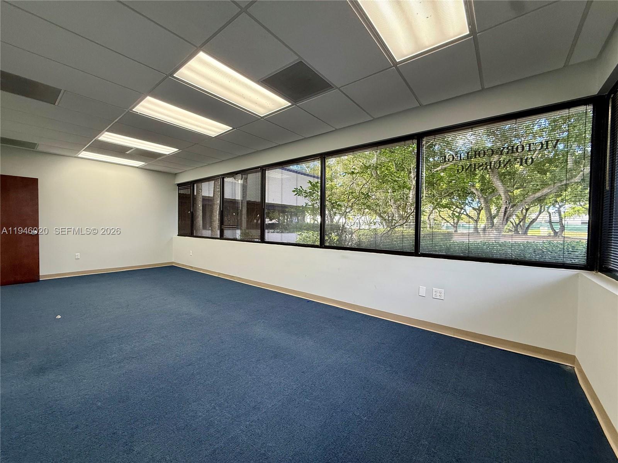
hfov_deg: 102.1
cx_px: 309
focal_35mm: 14
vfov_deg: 85.7
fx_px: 250
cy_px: 232
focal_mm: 2.22
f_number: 2.2
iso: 200
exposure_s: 1/120
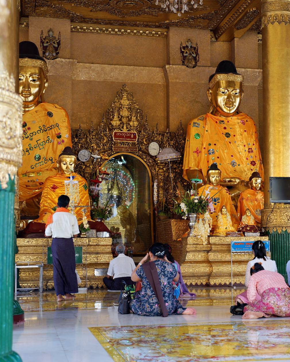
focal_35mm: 64
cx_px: 193
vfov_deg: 29.6
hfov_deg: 23.7
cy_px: 181
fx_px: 686
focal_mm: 45
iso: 160
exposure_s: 1/60
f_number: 4
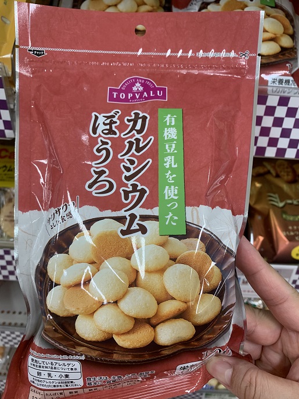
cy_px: 200
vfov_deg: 67.3
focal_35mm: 26
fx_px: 299
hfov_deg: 53.1
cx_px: 150
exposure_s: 1/75
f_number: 1.8
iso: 100
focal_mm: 4.25
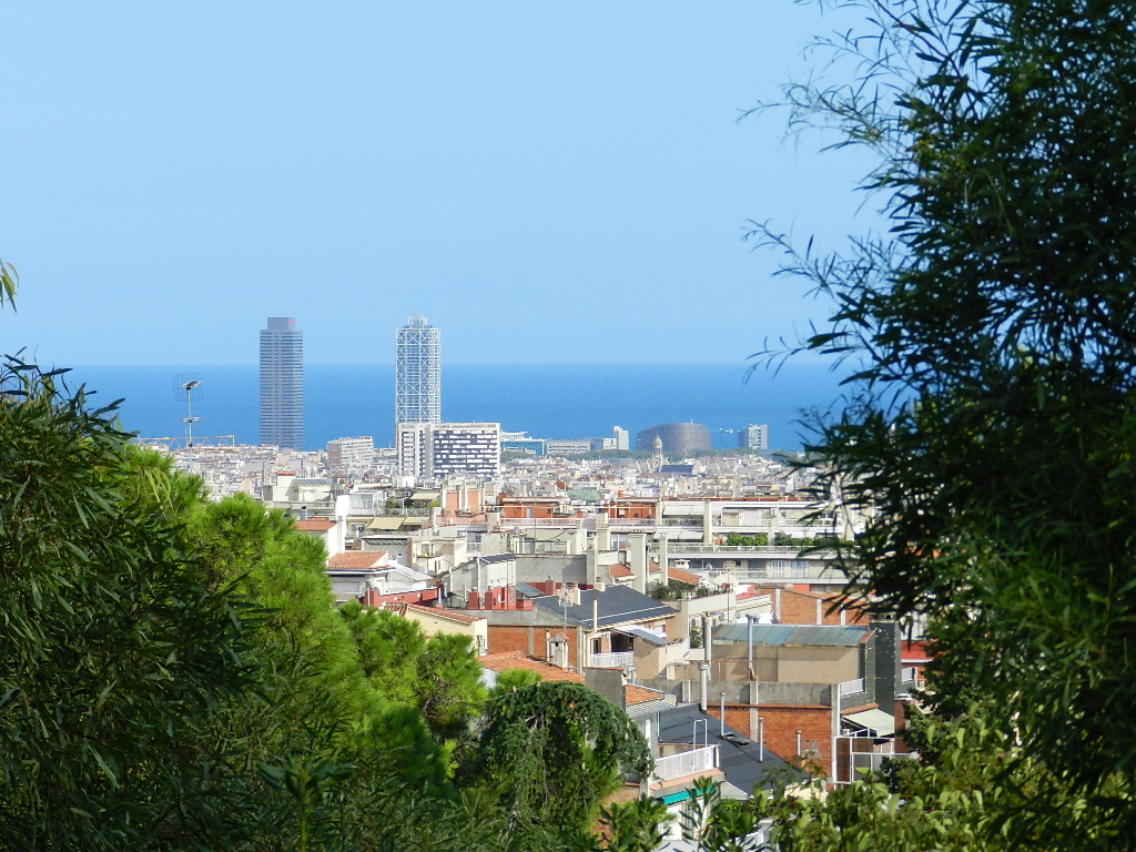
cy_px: 426
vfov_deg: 9.3
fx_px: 5251
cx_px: 568
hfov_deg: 12.3
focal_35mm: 160
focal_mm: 28.4
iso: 160
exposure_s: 1/800
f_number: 5.3
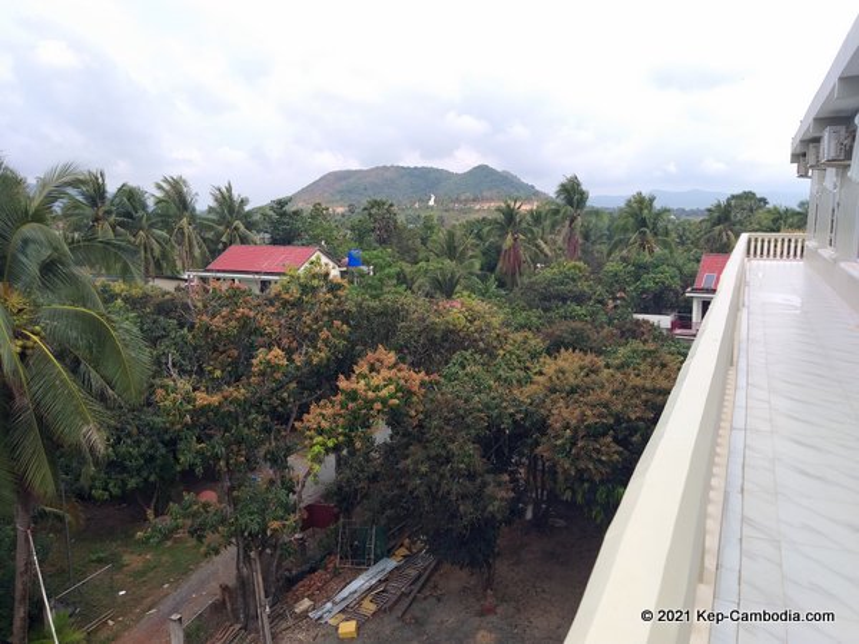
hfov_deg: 67.3
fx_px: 645
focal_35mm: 26
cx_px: 430
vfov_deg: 53.1
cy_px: 322
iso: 40
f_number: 1.7
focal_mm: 3.93
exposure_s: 1/855
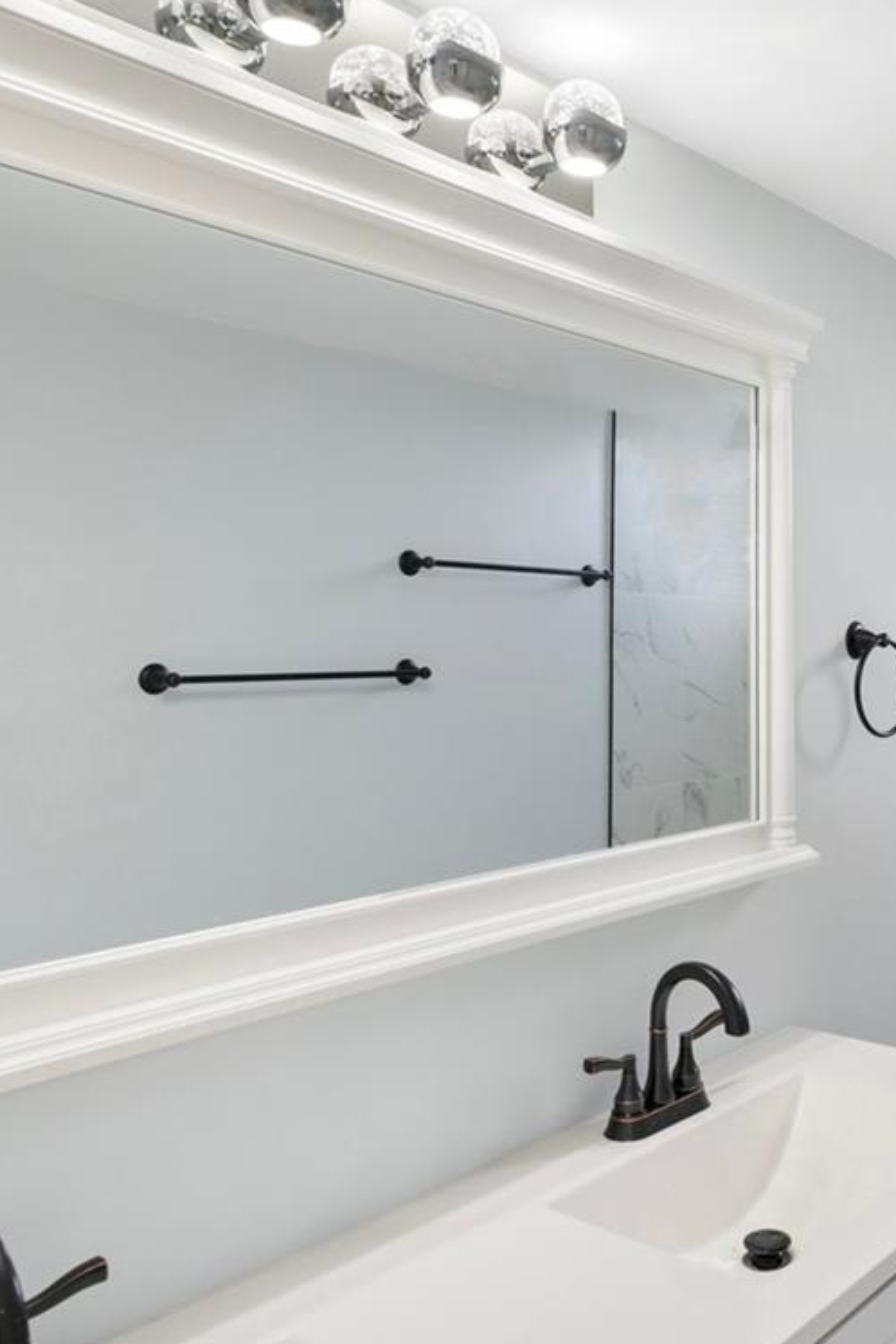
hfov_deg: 37.7
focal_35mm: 32
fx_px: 1192
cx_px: 847
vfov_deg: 58.8
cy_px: 689
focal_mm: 14.9
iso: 200
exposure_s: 1/2
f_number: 8
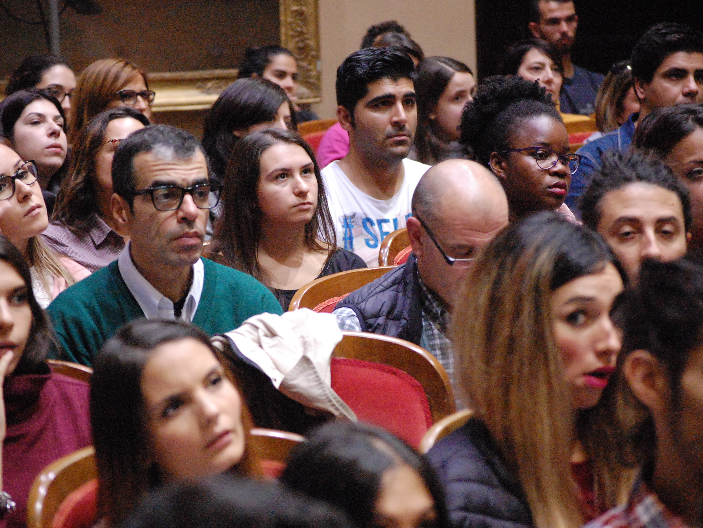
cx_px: 319
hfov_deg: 11.9
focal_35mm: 166
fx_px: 3372
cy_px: 264
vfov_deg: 8.9
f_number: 4.8
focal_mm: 102
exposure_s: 1/40
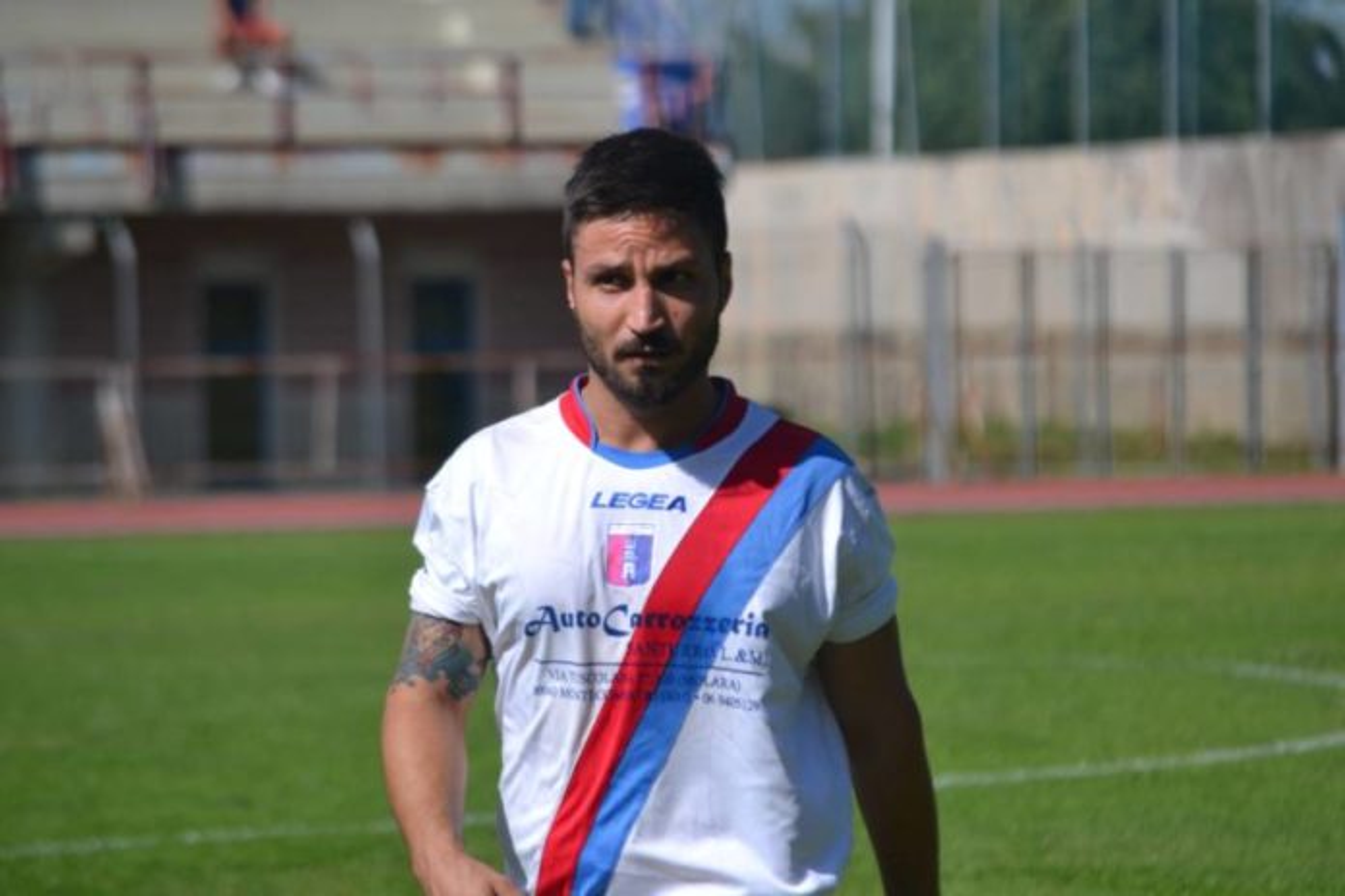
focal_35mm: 300
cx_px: 672
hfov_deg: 6.9
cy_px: 448
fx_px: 11207
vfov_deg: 4.6
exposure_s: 1/2000
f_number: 7.1
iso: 400
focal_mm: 200
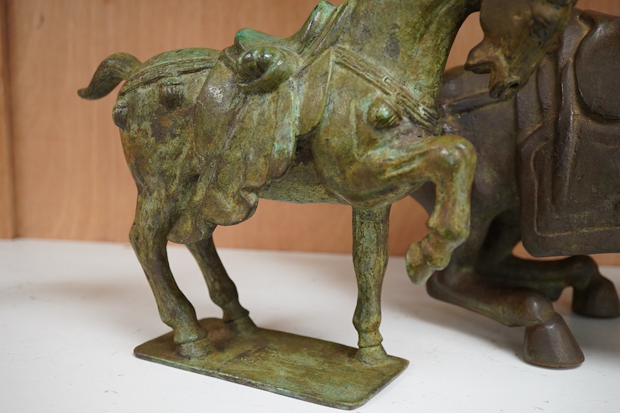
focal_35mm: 45
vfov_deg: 29.9
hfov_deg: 43.6
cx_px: 310
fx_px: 775
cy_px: 206
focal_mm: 30
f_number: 7.1
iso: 1250
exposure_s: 1/125
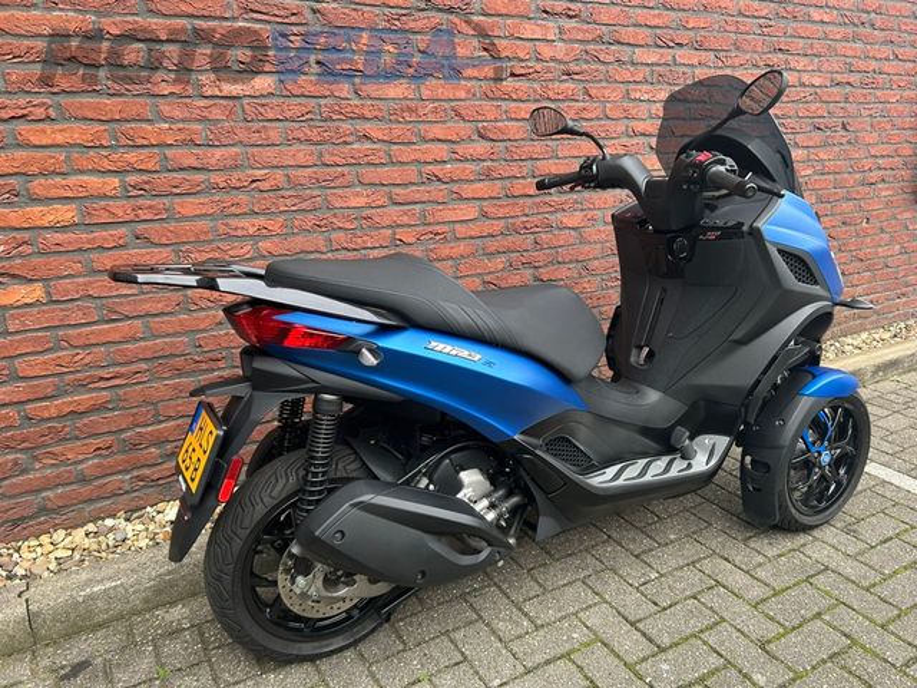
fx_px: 689
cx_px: 458
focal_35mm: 26
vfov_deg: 53.1
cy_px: 344
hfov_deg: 67.3
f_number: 1.5
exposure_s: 1/121
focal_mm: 5.7
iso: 100
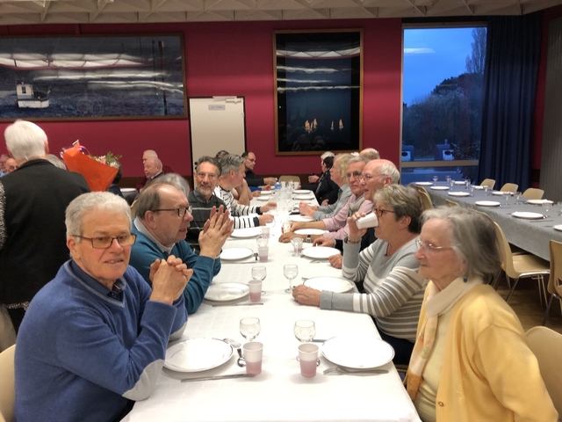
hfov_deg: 63.4
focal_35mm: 28
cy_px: 211
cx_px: 281
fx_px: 455
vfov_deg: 49.7
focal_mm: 4
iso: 40
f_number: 1.8
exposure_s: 1/17
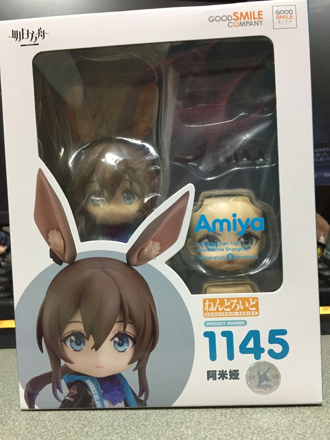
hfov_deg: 48.2
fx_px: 369
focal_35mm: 29
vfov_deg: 61.7
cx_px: 165
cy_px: 220
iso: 160
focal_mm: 4.15
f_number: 2.2
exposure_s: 1/30
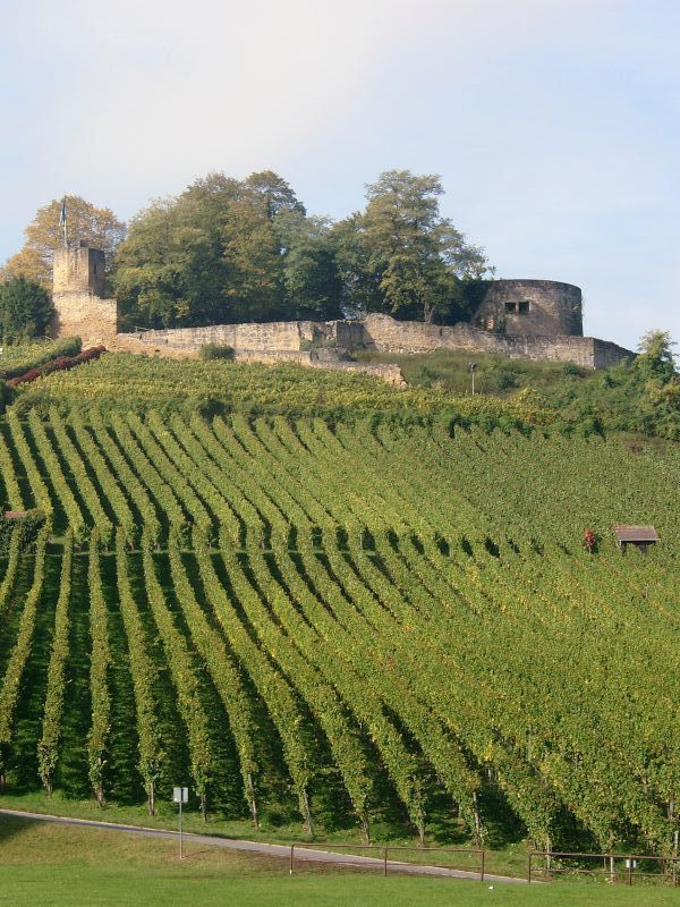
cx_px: 340
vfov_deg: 19.8
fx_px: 2593
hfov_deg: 14.9
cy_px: 454
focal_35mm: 99
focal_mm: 20.5
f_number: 4
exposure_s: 1/424
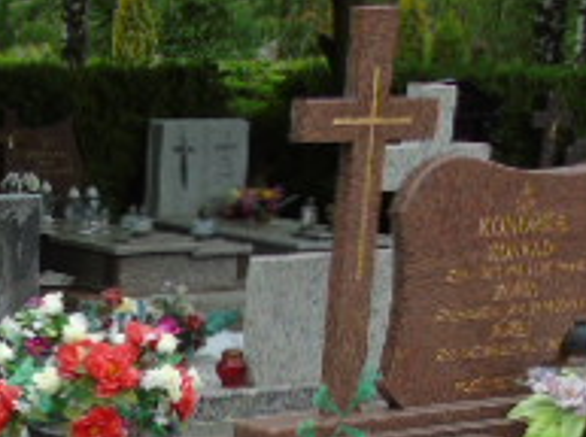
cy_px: 665
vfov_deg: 12.4
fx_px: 1909
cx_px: -200
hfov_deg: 16.4
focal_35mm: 113
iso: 80
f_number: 3.8
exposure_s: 1/250
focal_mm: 6.1
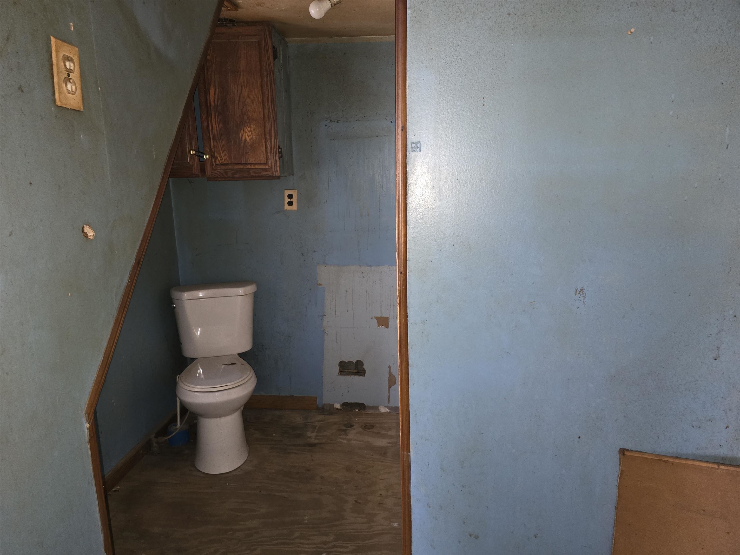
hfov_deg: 73.9
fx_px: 492
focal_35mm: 23
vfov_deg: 58.9
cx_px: 370
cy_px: 278
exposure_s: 1/12
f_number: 1.7
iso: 800
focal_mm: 6.3
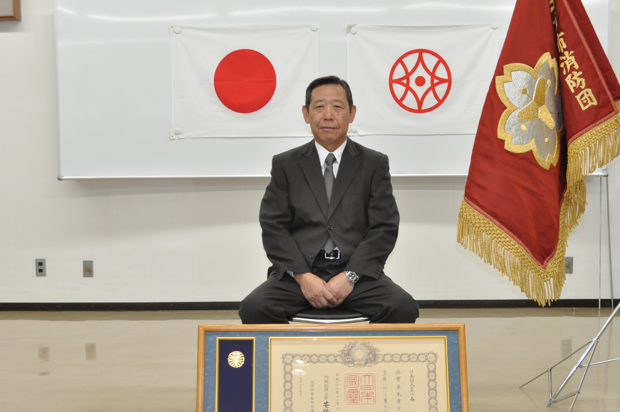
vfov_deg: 25.1
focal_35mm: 54
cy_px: 242
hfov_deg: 37.2
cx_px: 312
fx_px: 922
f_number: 7.1
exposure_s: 1/60
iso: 800
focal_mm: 29
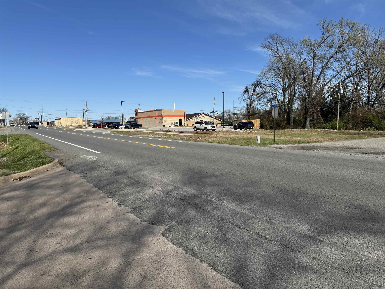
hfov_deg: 71.6
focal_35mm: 24
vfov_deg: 56.8
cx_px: 192
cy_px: 144
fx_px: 267
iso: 80
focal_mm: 6.86
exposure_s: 1/5348
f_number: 1.78
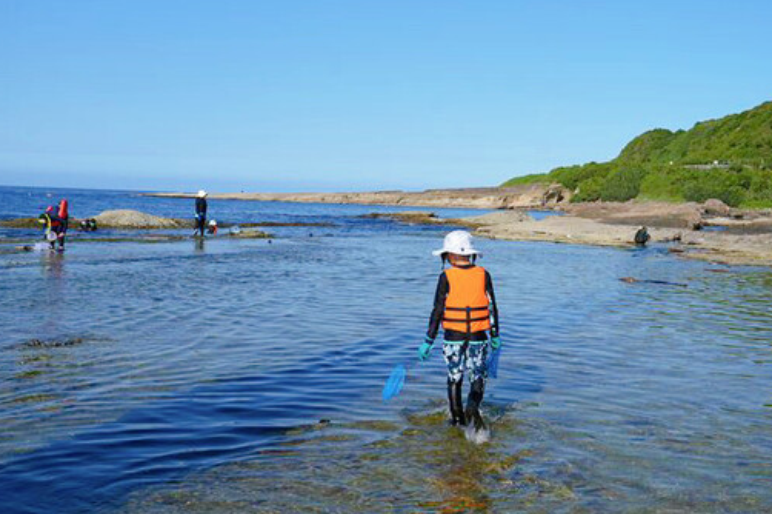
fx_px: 943
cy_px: 162
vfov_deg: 30.2
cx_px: 484
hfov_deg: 44.2
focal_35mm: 44
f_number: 8
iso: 320
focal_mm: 26
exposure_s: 1/1000
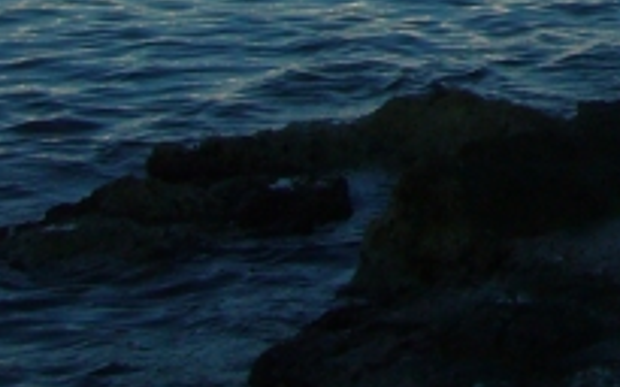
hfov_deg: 13.5
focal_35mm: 145
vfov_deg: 8.7
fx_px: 2449
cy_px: -299
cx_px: 962
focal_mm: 5.8
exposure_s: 1/800
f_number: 5.6
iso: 100
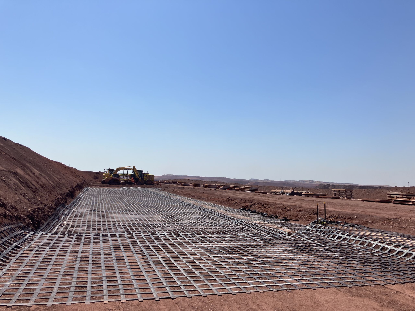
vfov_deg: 49.7
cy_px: 156
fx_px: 336
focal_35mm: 28
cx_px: 208
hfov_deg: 63.4
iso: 32
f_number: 1.8
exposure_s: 1/2857
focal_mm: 3.99
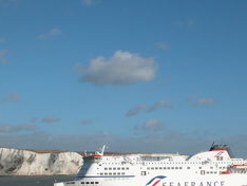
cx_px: 146
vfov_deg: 20.9
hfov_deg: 27.7
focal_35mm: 70
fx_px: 500
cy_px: 141
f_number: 7.3
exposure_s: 1/559
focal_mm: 10.7
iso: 100
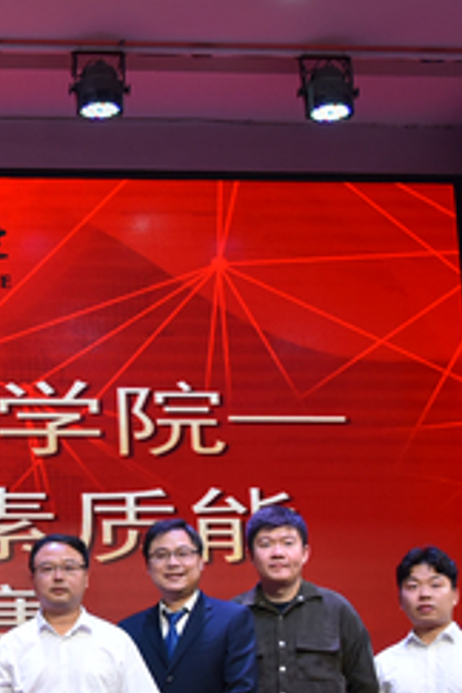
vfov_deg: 20.5
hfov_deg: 13.1
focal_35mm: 99
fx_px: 1906
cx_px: -222
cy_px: 482
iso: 1250
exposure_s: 1/125
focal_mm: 30
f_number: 5.6
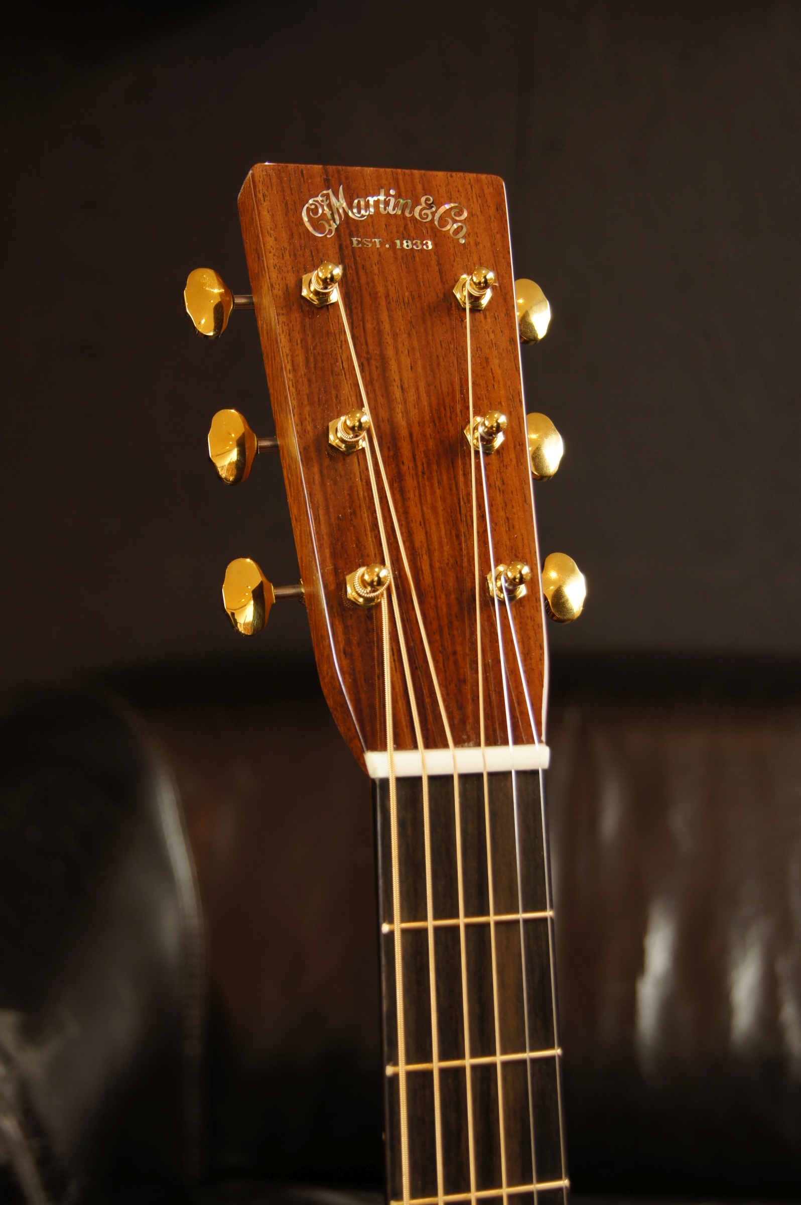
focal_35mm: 52
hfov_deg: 25.7
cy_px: 602
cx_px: 400
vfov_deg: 37.9
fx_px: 1755
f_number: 5
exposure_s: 1/5
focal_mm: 35
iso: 100
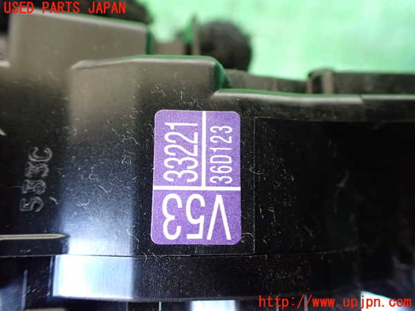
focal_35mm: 30
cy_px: 156
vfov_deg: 46.8
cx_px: 208
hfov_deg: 60.0
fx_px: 360
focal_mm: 5.4
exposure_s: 1/30
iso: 1000
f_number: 2.3
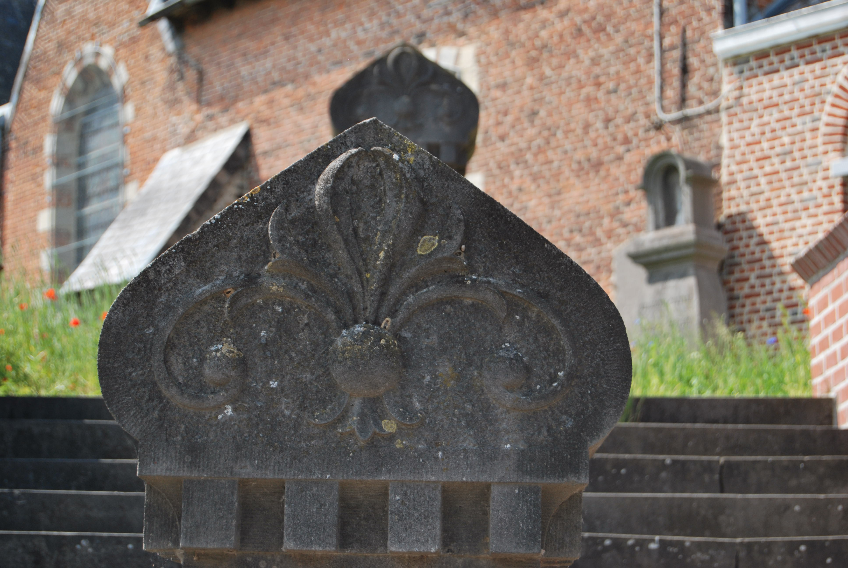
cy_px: 284
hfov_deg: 24.6
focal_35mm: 82
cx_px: 424
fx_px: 1946
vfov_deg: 16.6
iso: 200
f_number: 5.6
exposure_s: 1/400
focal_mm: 55
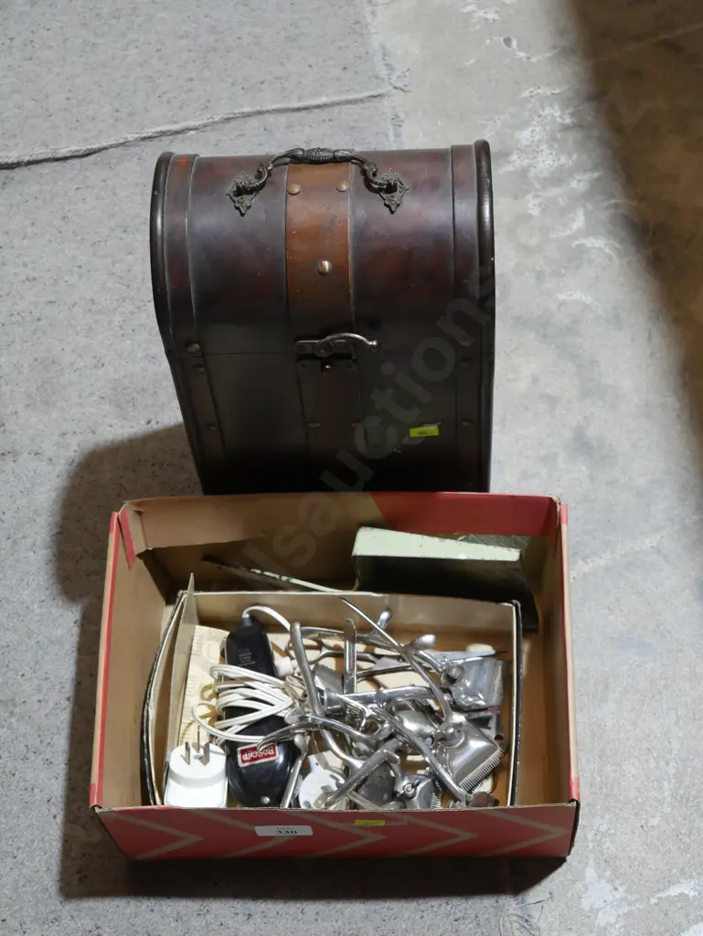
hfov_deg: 23.7
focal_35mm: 62
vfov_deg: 31.2
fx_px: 1677
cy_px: 468
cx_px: 352
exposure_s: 1/80
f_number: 5.4
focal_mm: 31
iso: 1250
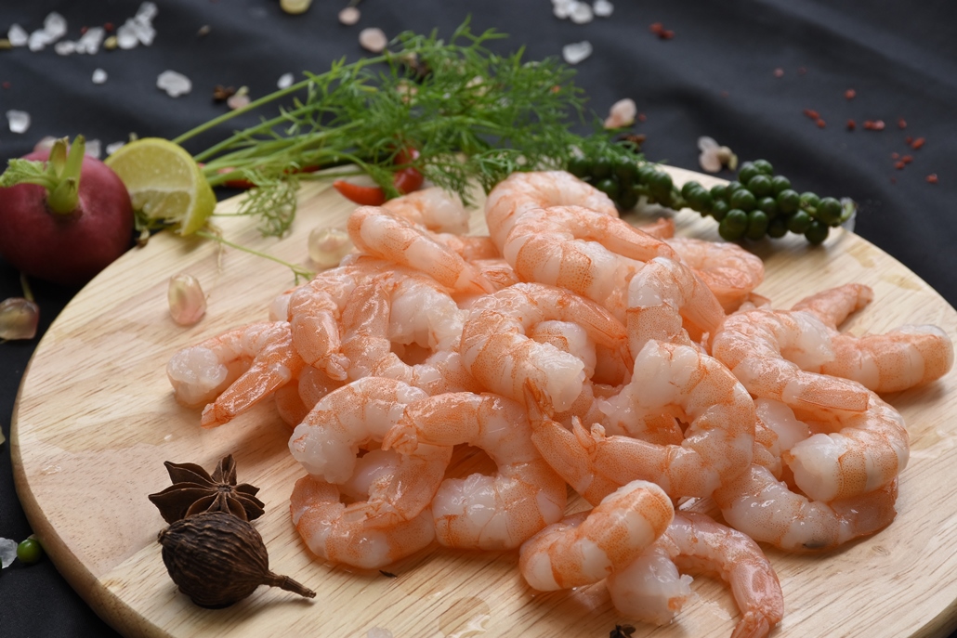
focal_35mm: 142
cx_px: 478
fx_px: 3788
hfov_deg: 14.4
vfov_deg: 9.6
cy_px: 319
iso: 400
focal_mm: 95
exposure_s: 1/200
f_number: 10
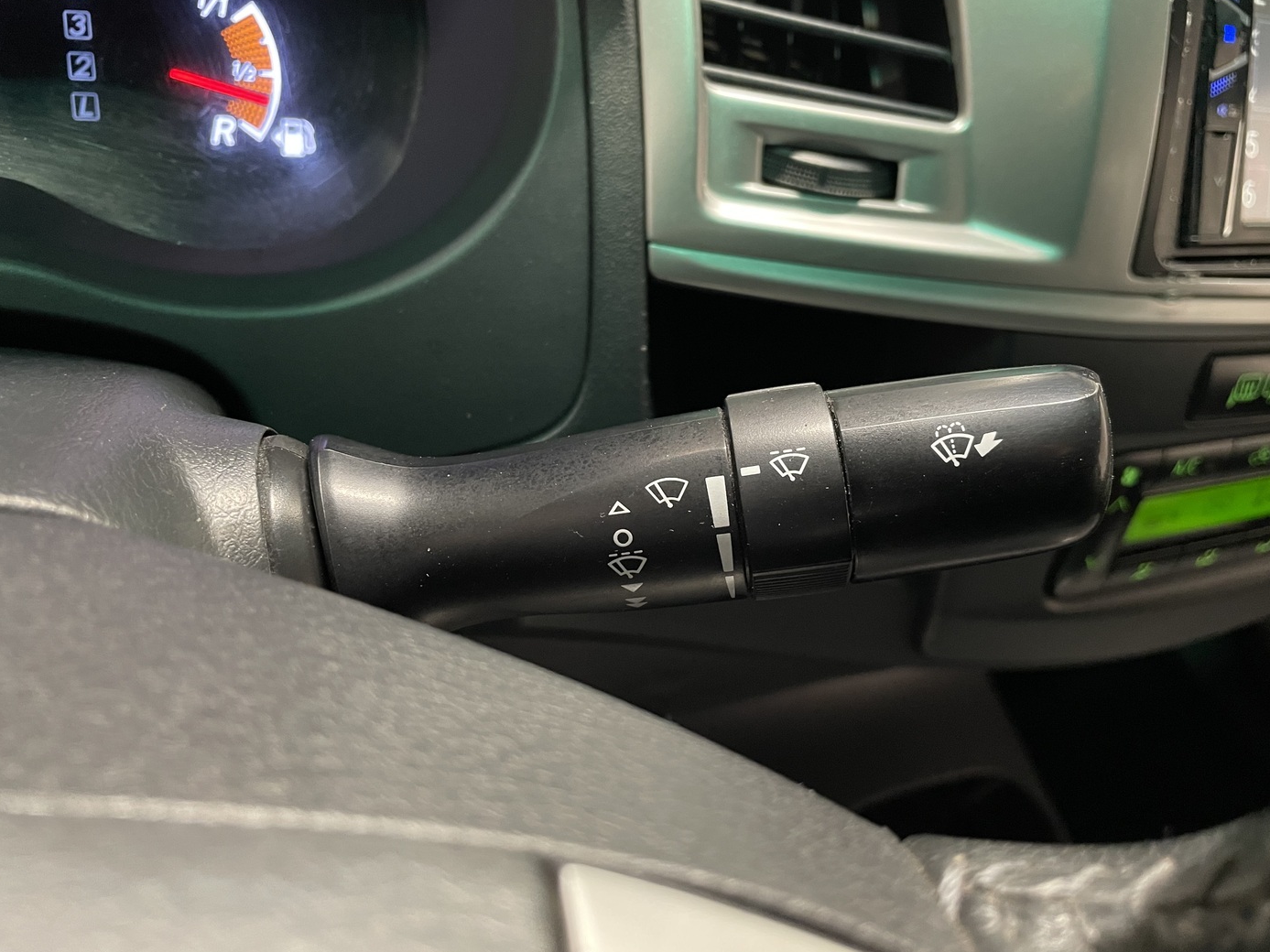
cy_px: 471
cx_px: 657
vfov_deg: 51.3
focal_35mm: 27
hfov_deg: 65.3
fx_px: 990
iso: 400
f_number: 1.6
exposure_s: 1/33
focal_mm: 4.2
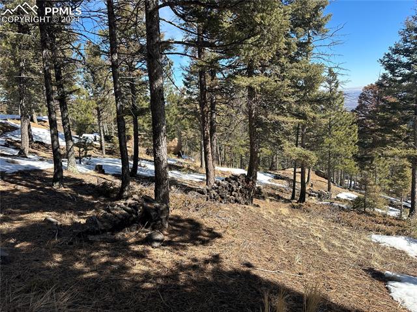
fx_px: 289
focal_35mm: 24
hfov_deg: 71.6
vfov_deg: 56.8
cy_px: 156
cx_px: 208
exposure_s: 1/1880
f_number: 1.78
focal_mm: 6.86
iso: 80
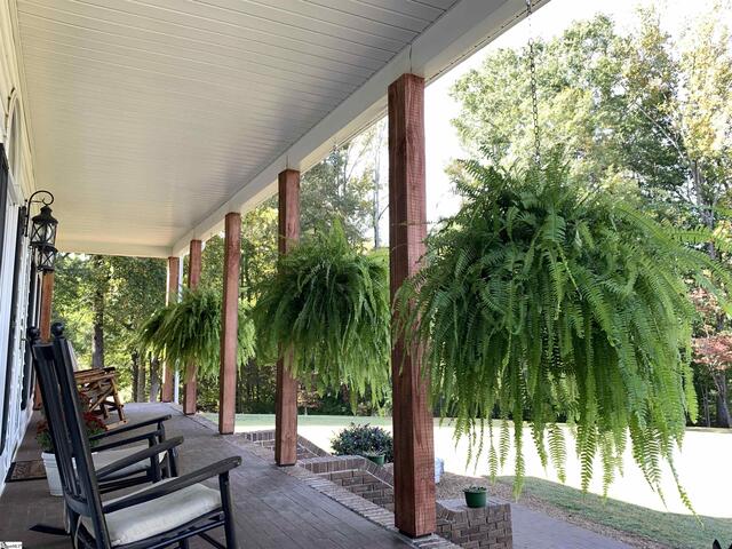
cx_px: 366
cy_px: 274
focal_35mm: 26
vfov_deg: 53.1
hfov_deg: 67.3
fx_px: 550
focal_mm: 4.25
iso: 25
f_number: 1.8
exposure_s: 1/122
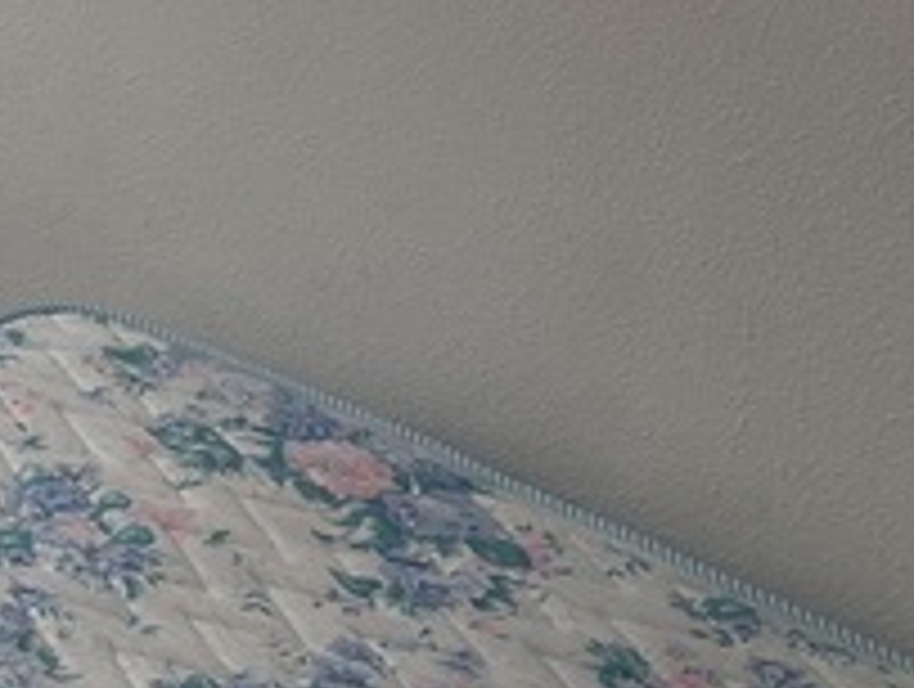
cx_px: -459
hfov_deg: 15.7
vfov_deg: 12.6
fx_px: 3042
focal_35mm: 115
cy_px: -151
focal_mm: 4.2
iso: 32
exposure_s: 1/171
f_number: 1.6
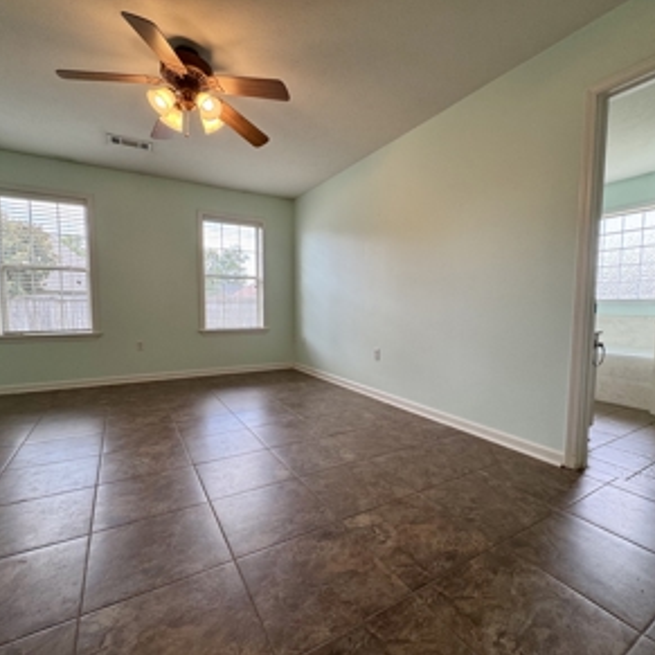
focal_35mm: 17
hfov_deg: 83.9
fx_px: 364
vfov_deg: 84.0
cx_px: 347
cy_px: 335
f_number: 2.2
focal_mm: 2.22
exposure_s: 1/120
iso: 125
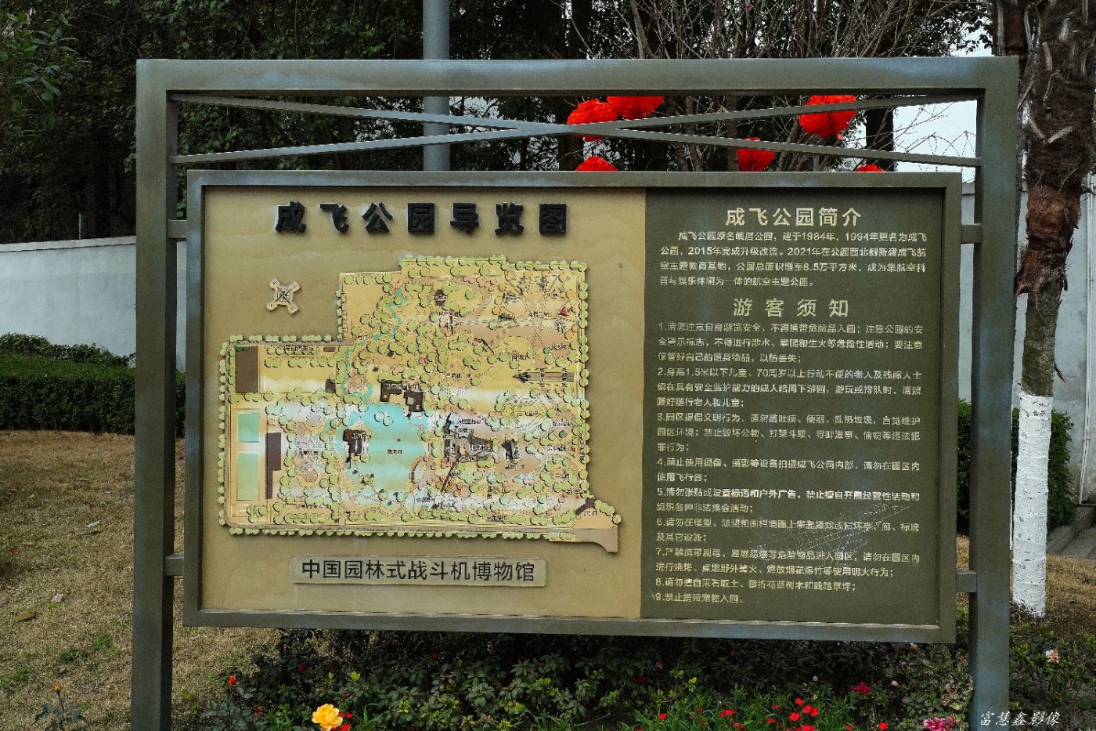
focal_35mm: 40
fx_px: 1218
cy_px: 366
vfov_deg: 33.4
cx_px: 548
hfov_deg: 48.5
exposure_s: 1/640
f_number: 18
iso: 1250
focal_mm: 40
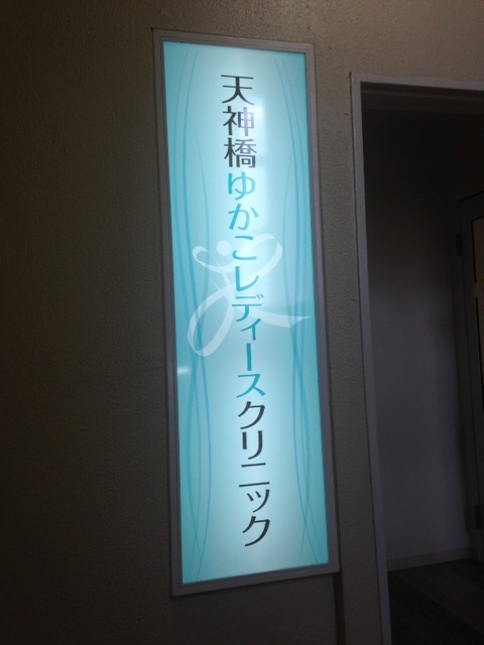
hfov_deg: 42.9
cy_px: 322
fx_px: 615
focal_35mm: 33
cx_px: 242
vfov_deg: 55.4
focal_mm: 4.12
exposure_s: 1/120
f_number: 2.4
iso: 50
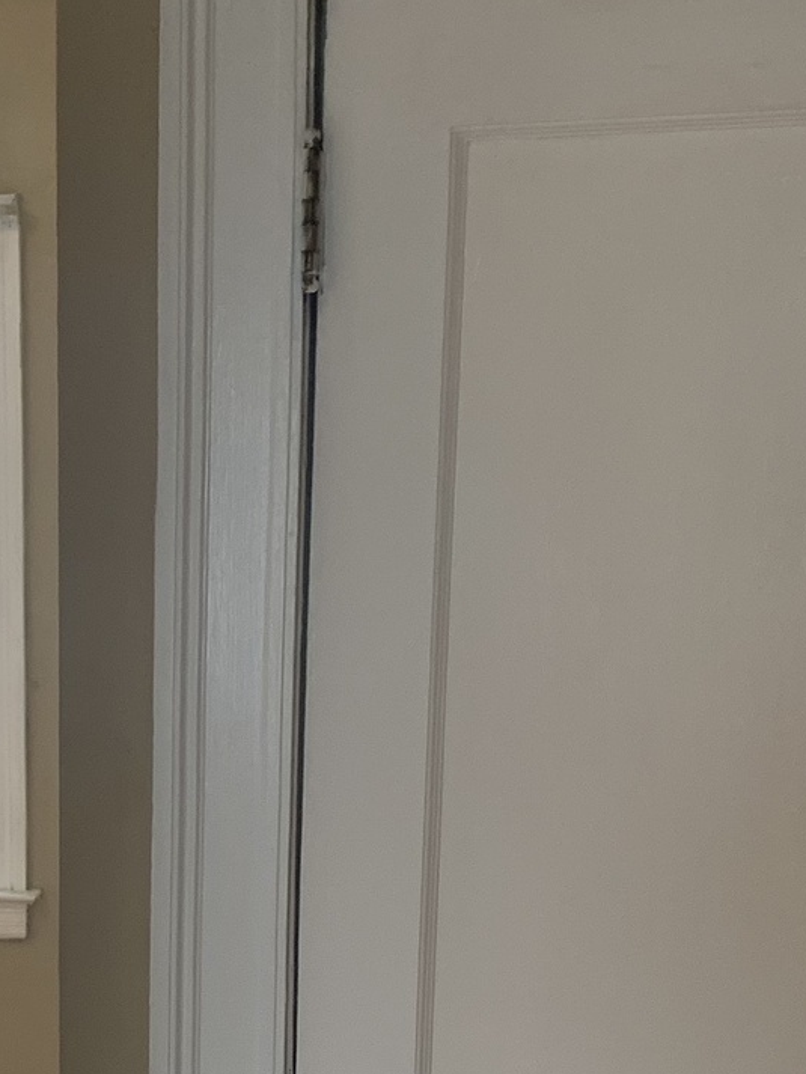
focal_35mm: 84
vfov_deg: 22.3
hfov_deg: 17.3
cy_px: 1107
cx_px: 56
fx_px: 2607
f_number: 1.8
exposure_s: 1/60
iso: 80
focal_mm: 4.25
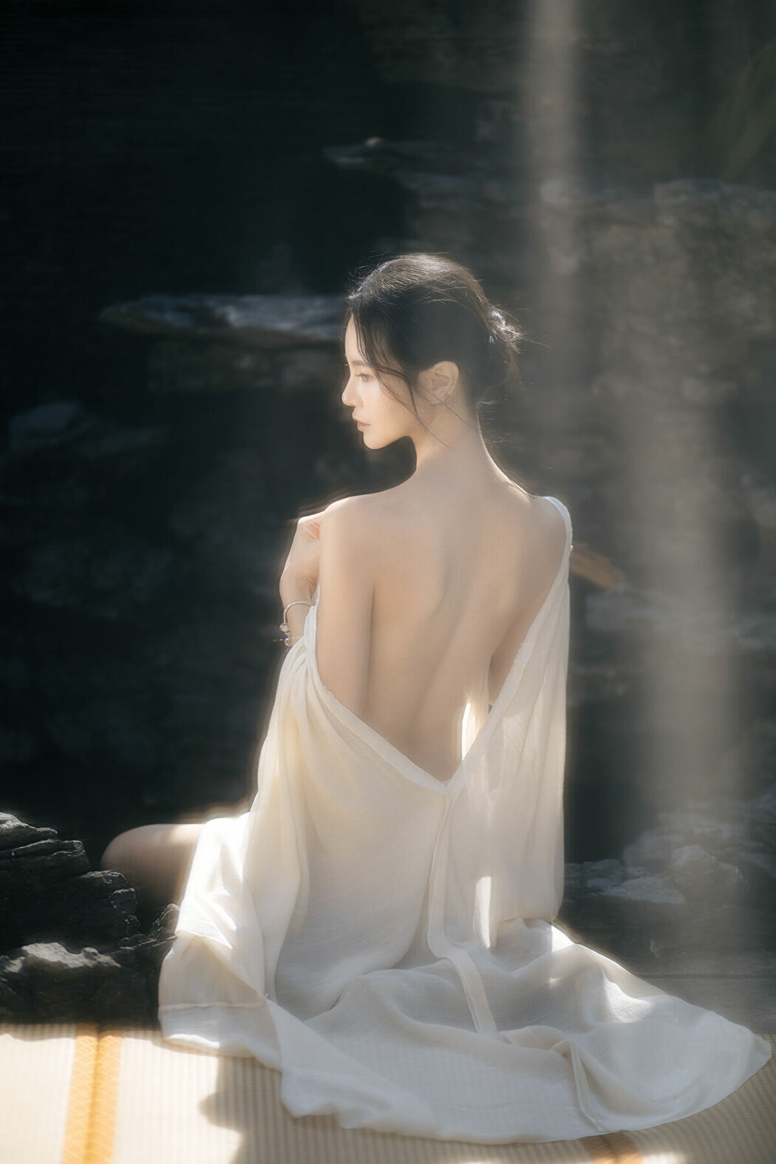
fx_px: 2748
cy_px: 582
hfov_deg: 16.1
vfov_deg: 23.9
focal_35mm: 85
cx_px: 388
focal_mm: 85
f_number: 1.8
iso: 100
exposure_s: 1/1600
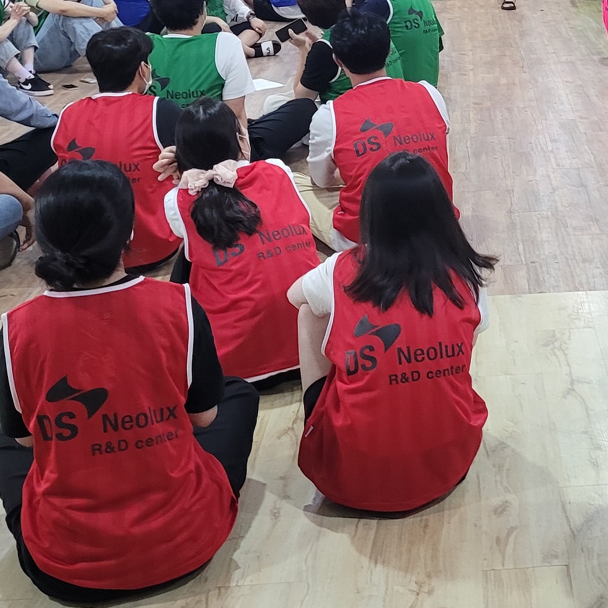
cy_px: 74
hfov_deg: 25.6
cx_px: 561
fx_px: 1292
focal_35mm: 65
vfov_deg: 25.7
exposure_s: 1/40
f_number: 1.8
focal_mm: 5.4
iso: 320
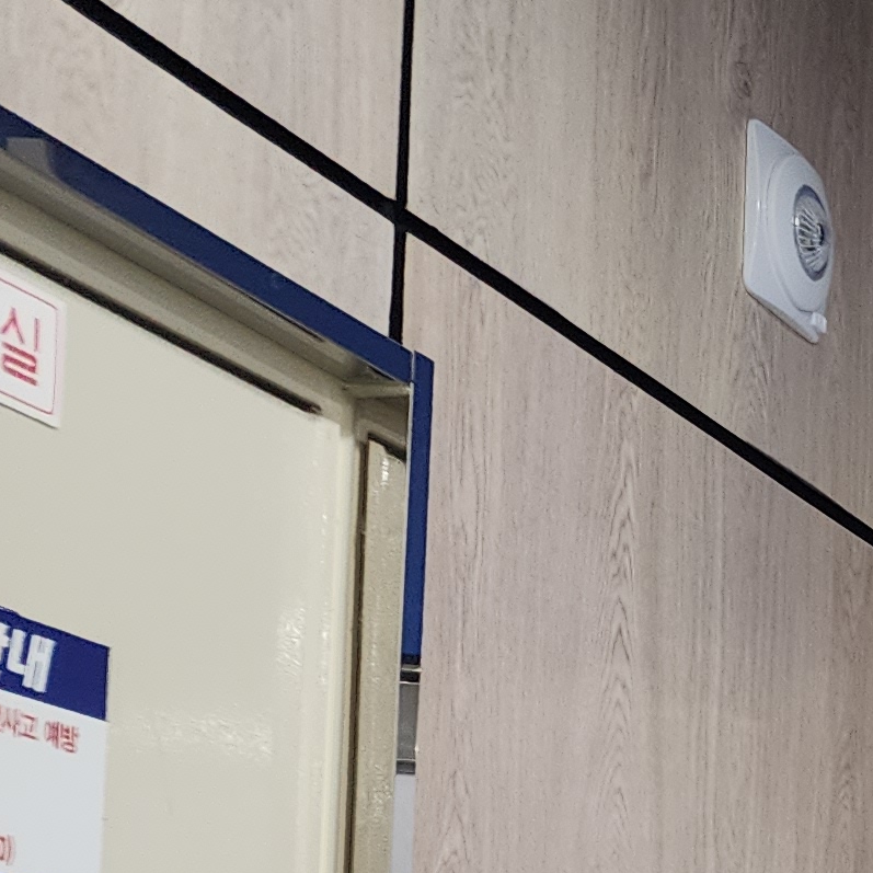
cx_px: 2182
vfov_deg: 16.0
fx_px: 2910
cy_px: 1196
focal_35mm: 102
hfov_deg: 12.6
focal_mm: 6.4
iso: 100
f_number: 1.8
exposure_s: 1/120
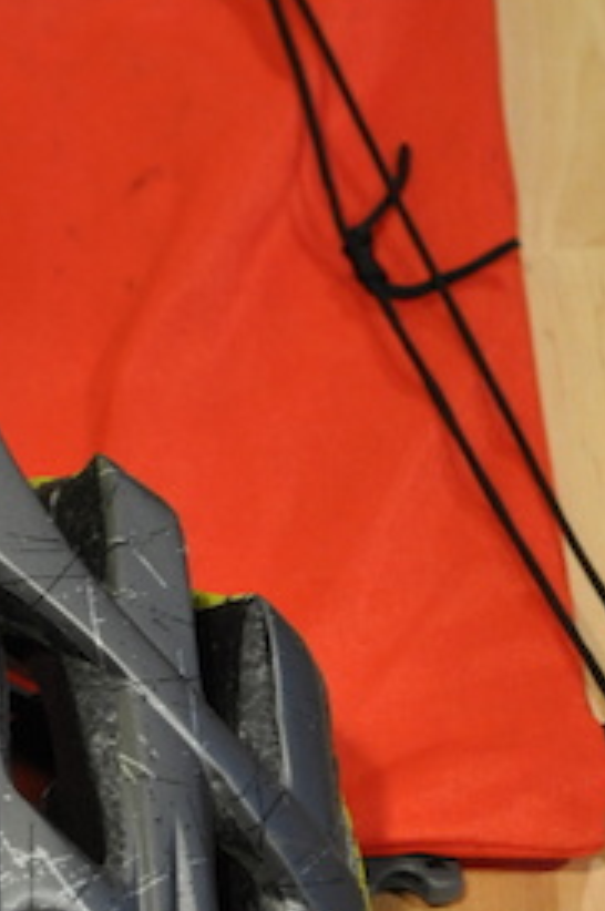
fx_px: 5762
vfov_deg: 9.0
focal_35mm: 228
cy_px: 775
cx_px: -128
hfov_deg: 6.0
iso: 800
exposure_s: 1/10
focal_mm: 52
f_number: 5
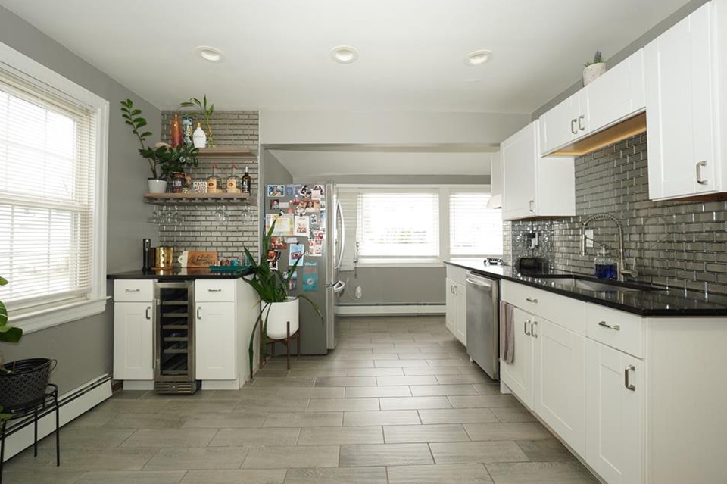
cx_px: 366
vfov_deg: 73.6
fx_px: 323
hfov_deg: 96.8
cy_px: 230
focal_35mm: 16
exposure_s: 1/125
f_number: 4.5
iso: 500
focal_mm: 10
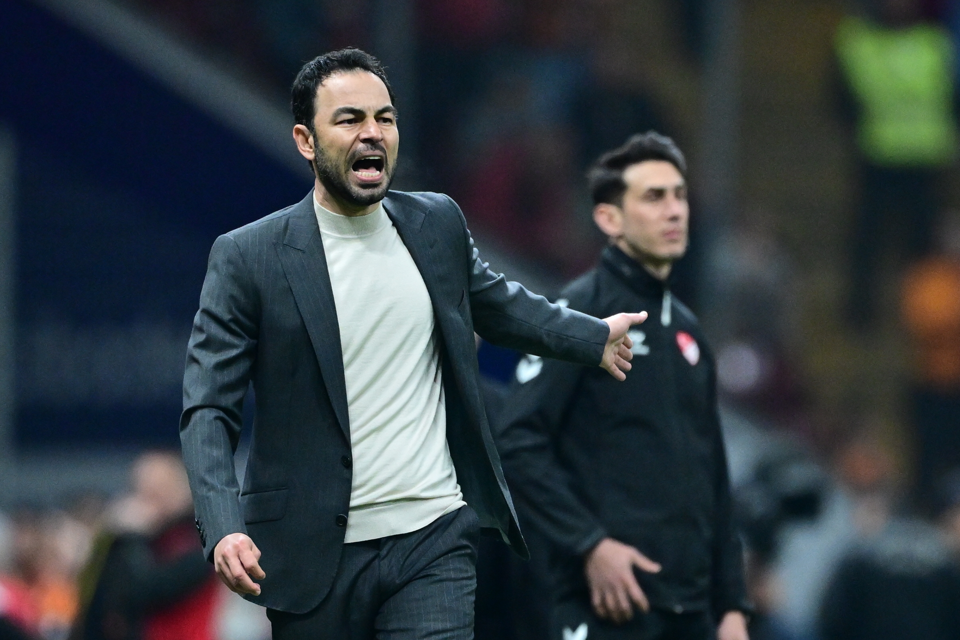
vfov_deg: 2.3
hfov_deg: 3.4
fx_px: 15999
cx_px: 480
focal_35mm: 600
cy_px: 320
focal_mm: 400
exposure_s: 1/2000
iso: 4000
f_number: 2.8
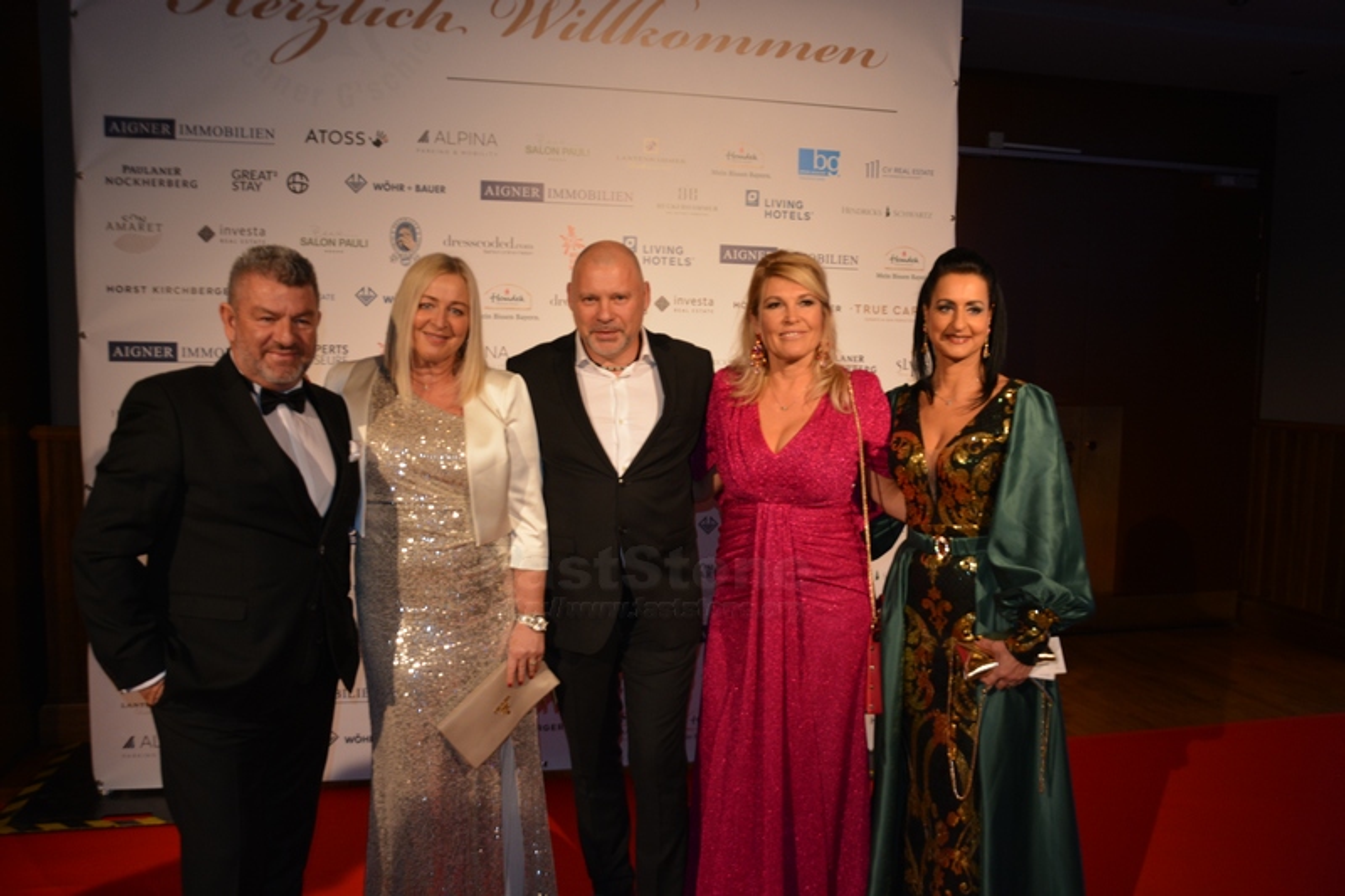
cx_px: 672
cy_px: 448
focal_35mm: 32
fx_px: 1177
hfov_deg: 59.5
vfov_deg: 41.7
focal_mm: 21
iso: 500
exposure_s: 1/60
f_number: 3.8
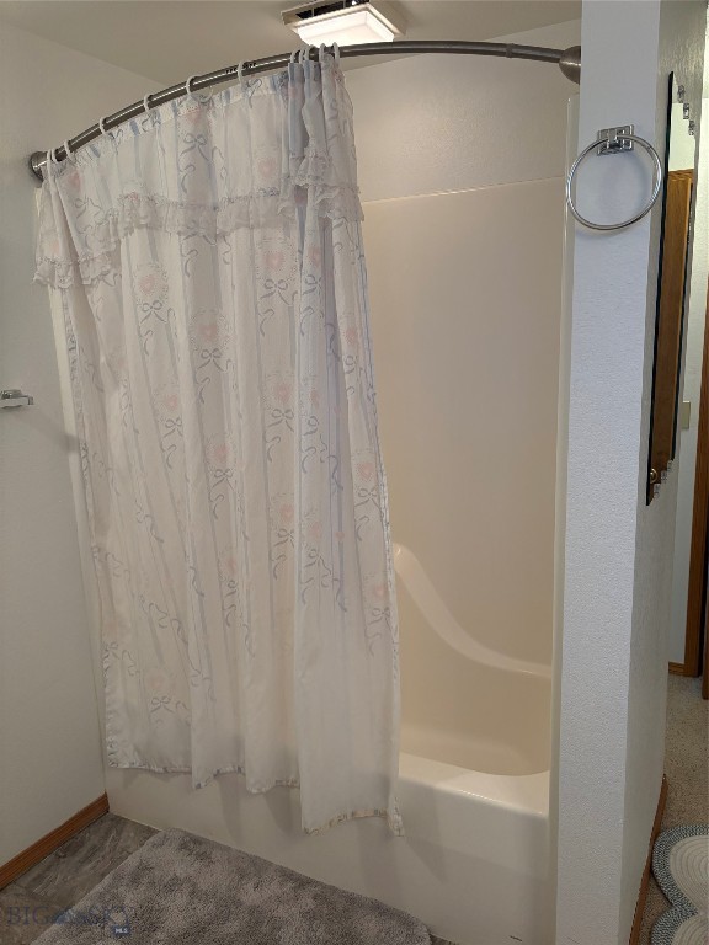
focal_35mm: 26
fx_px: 710
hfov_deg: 53.1
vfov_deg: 67.3
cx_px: 354
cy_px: 472
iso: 160
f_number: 1.6
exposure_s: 1/120
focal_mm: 5.96
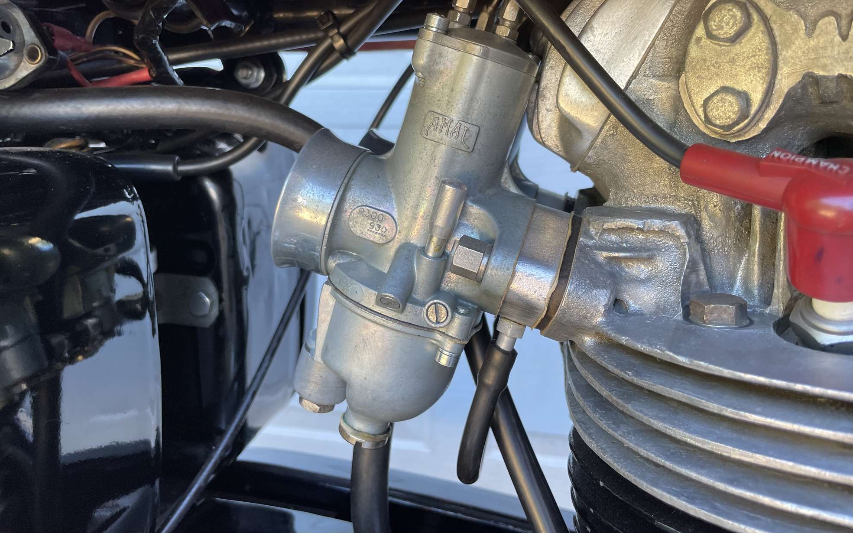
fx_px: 651
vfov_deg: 44.3
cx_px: 425
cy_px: 214
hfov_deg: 66.5
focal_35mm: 28
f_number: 1.6
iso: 80
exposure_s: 1/121
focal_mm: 4.2
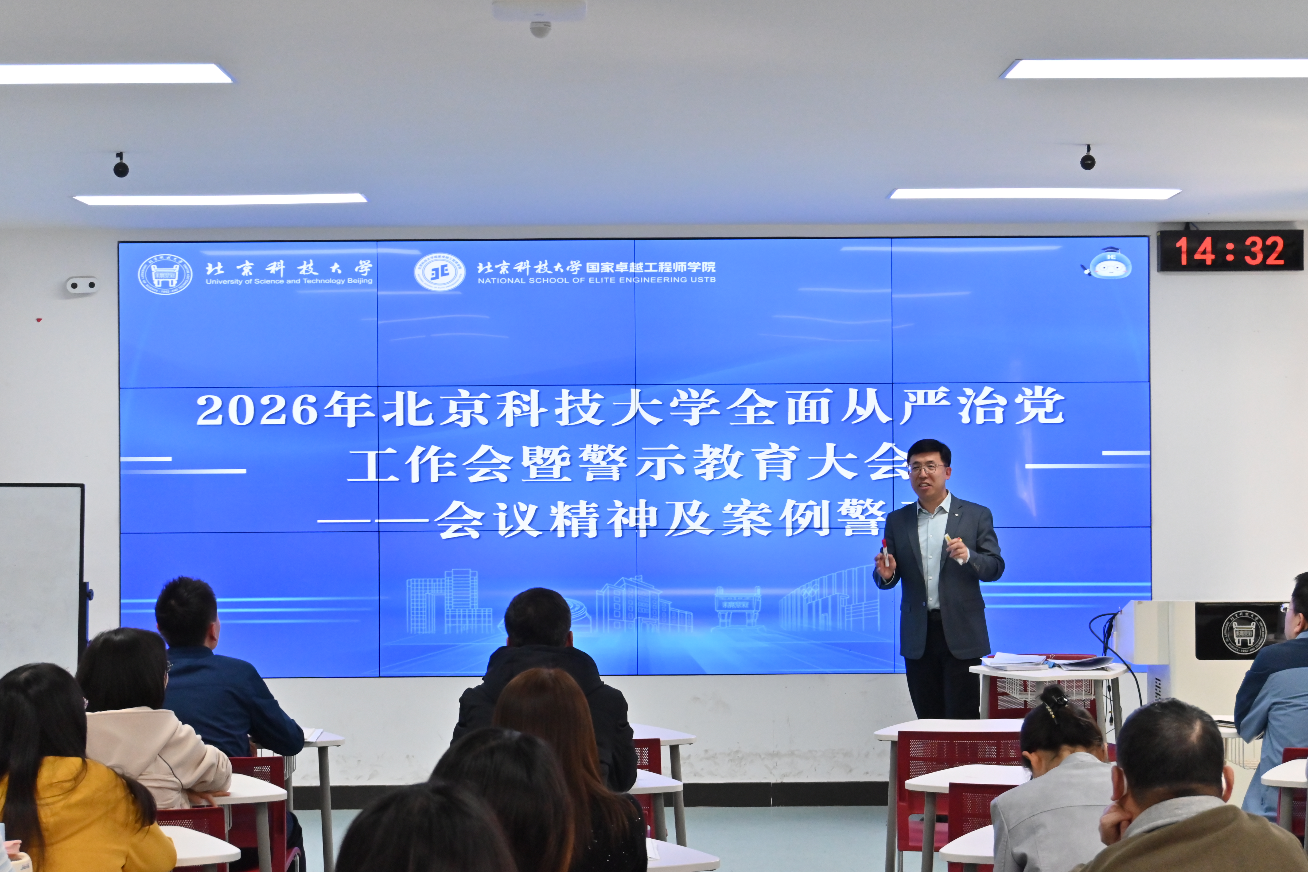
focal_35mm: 56
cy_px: 436
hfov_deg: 35.9
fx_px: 2016
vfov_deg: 24.4
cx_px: 654
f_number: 5.3
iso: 1600
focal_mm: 37
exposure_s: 1/160
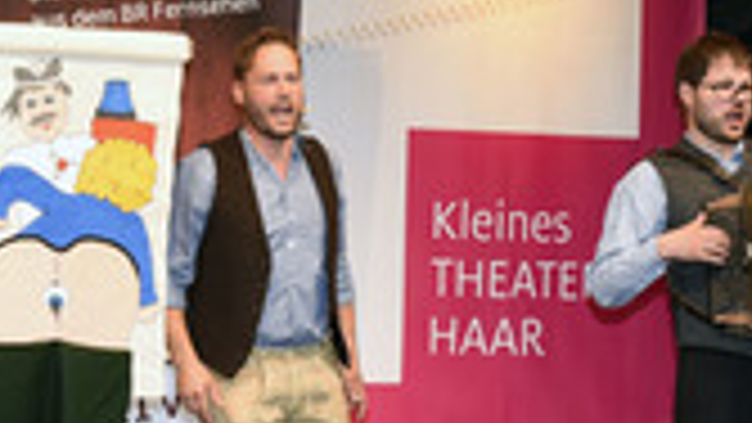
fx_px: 2932
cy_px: 315
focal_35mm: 147
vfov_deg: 8.2
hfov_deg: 14.6
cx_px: 214
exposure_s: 1/125
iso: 1600
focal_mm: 52
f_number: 6.3
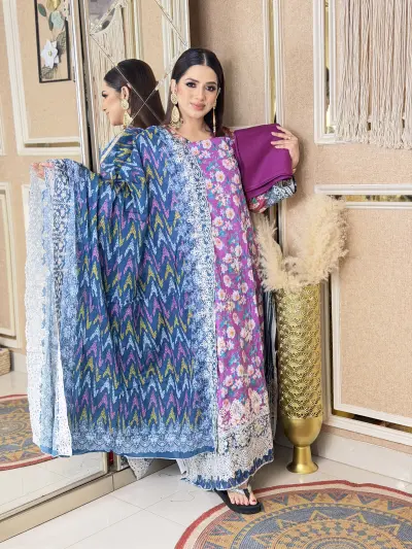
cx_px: 206
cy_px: 274
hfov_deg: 30.3
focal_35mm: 48
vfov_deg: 39.6
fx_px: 761
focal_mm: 6.76
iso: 200
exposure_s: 1/100
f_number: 1.78
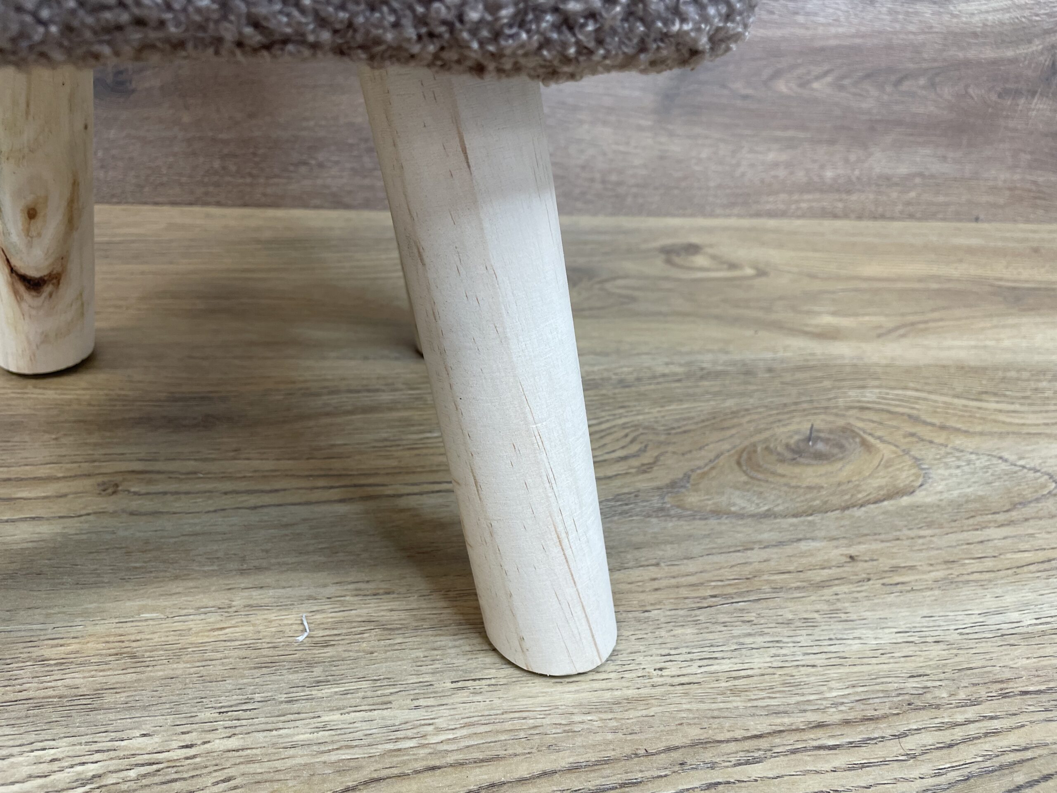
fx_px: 794
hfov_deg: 67.3
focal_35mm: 26
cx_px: 528
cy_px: 396
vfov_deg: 53.1
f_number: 1.6
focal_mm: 4.2
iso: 80
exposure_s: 1/100
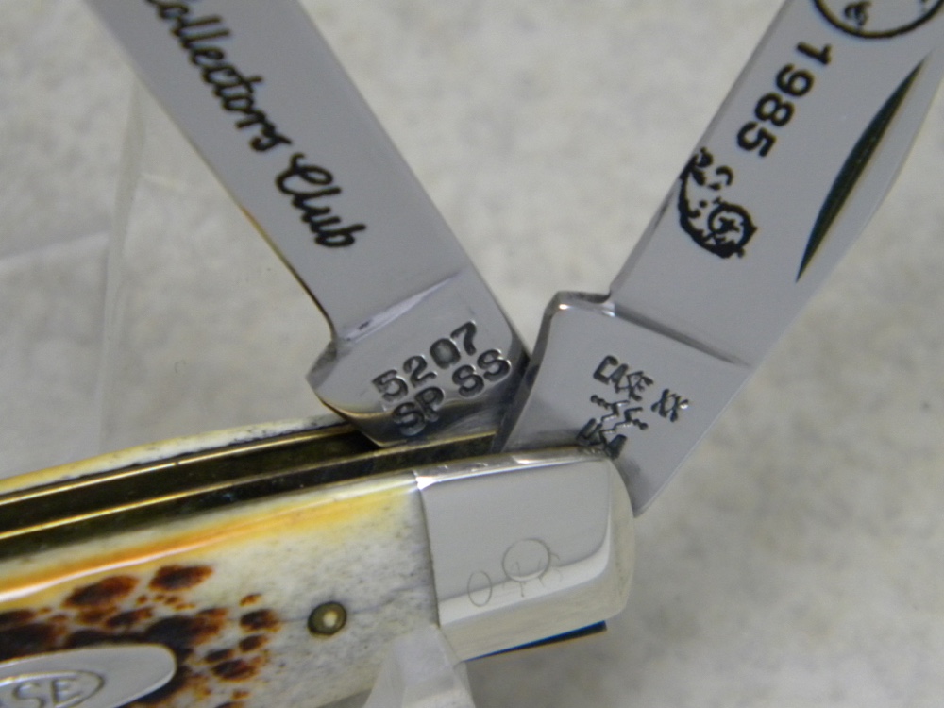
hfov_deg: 10.8
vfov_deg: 8.1
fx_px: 4991
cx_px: 472
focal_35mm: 183
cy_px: 354
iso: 400
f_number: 5.2
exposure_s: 1/19.7
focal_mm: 33.1
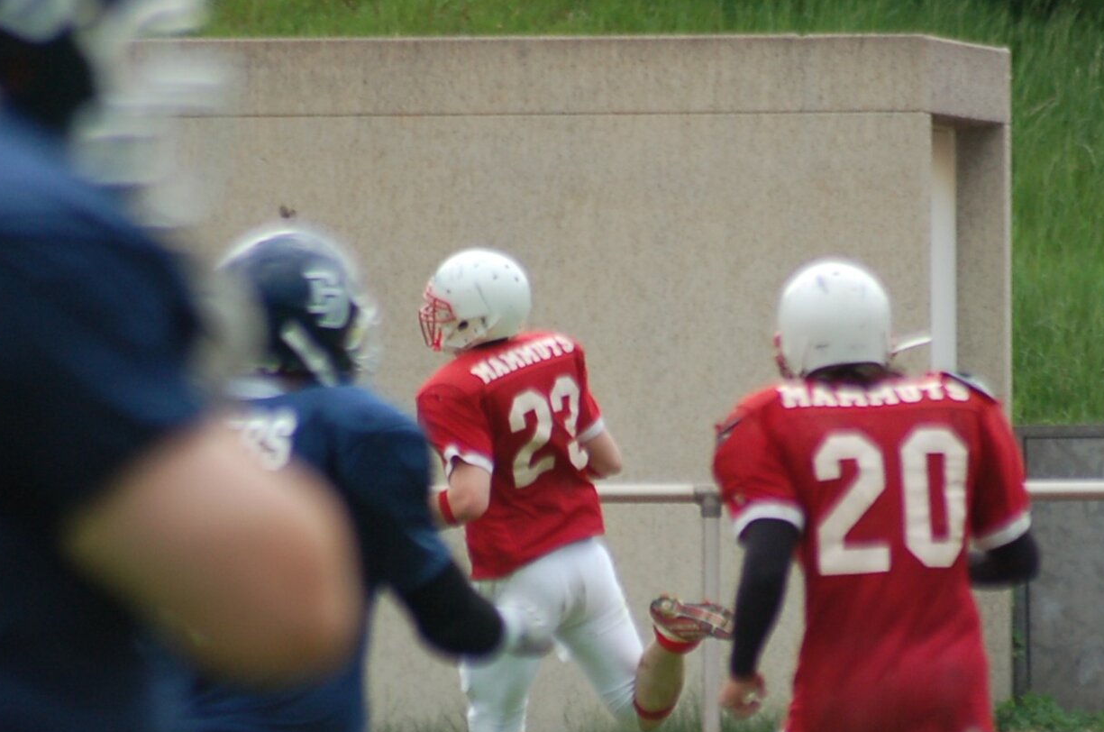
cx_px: 734
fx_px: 24733
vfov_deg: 1.7
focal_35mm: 808
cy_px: 411
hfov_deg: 2.6
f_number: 5.6
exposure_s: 1/500
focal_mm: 300
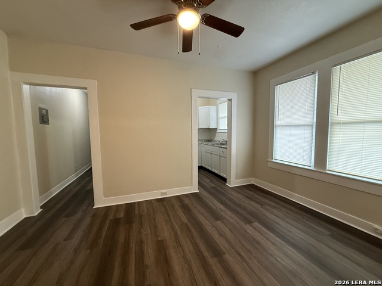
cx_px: 191
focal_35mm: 14
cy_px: 143
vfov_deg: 85.7
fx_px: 154
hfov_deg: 102.1
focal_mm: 2.22
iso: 320
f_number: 2.2
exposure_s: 1/60
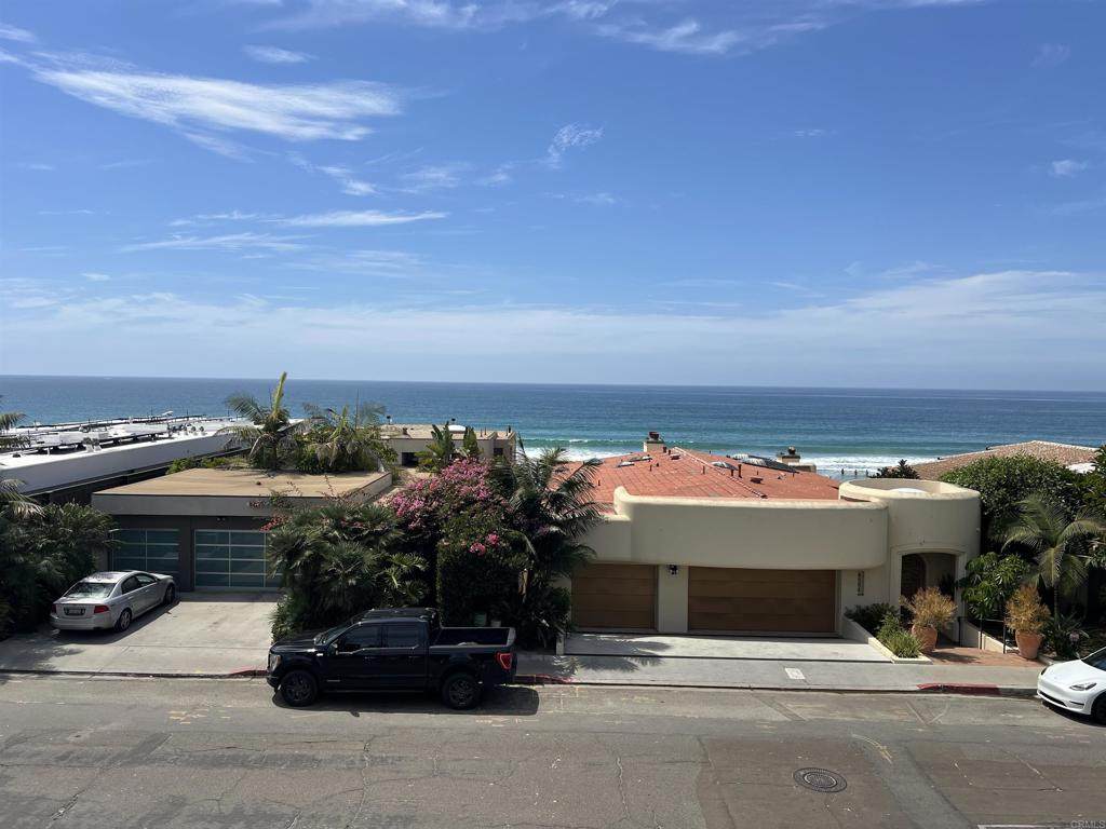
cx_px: 553
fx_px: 831
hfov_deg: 67.3
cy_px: 414
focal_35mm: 26
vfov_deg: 53.1
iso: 50
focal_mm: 5.7
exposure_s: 1/5882
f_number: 1.5
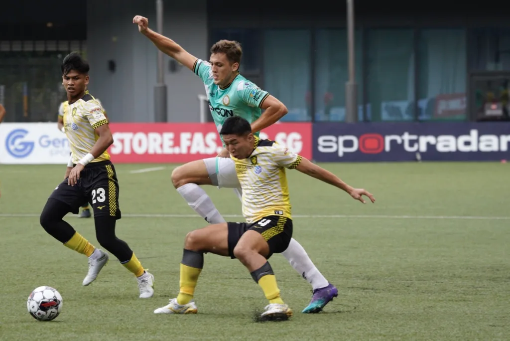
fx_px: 4252
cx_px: 255
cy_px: 170
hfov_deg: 6.9
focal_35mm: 300
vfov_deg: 4.6
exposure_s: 1/640
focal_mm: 200
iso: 1250
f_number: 5.6
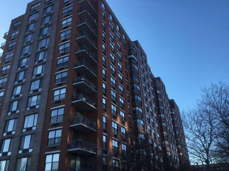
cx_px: 114
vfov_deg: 45.4
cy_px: 86
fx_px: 205
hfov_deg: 58.4
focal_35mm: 31
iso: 25
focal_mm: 3.3
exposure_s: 1/463
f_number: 2.4
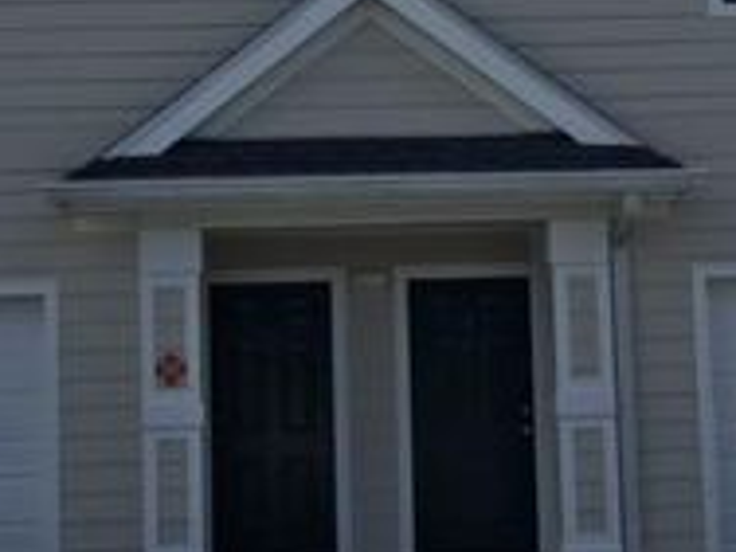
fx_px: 1637
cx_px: 345
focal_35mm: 77
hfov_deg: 25.3
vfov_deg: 19.0
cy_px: 119
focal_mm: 4.15
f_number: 2.2
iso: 25
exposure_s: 1/1374
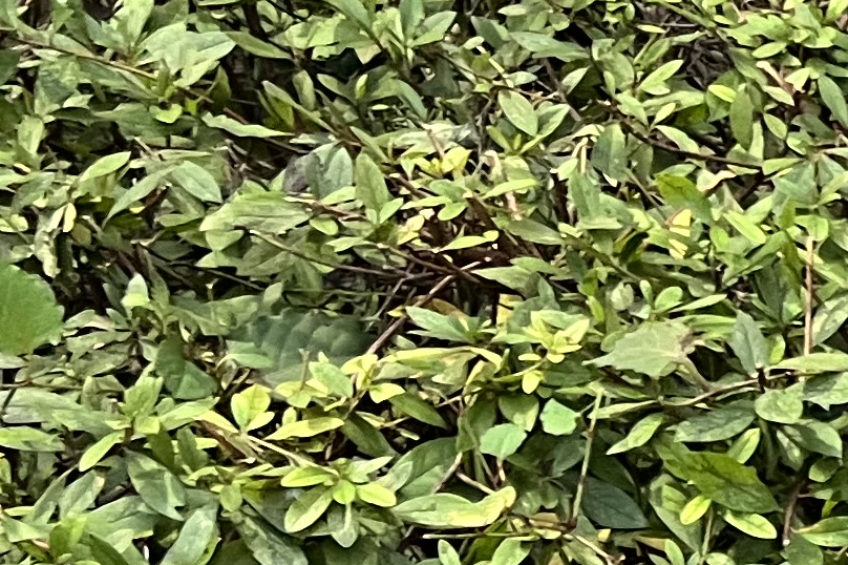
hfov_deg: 13.2
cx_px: 1693
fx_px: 3179
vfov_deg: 9.9
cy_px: 834
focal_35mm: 135
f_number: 1.5
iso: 250
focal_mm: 5.7
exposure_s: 1/50
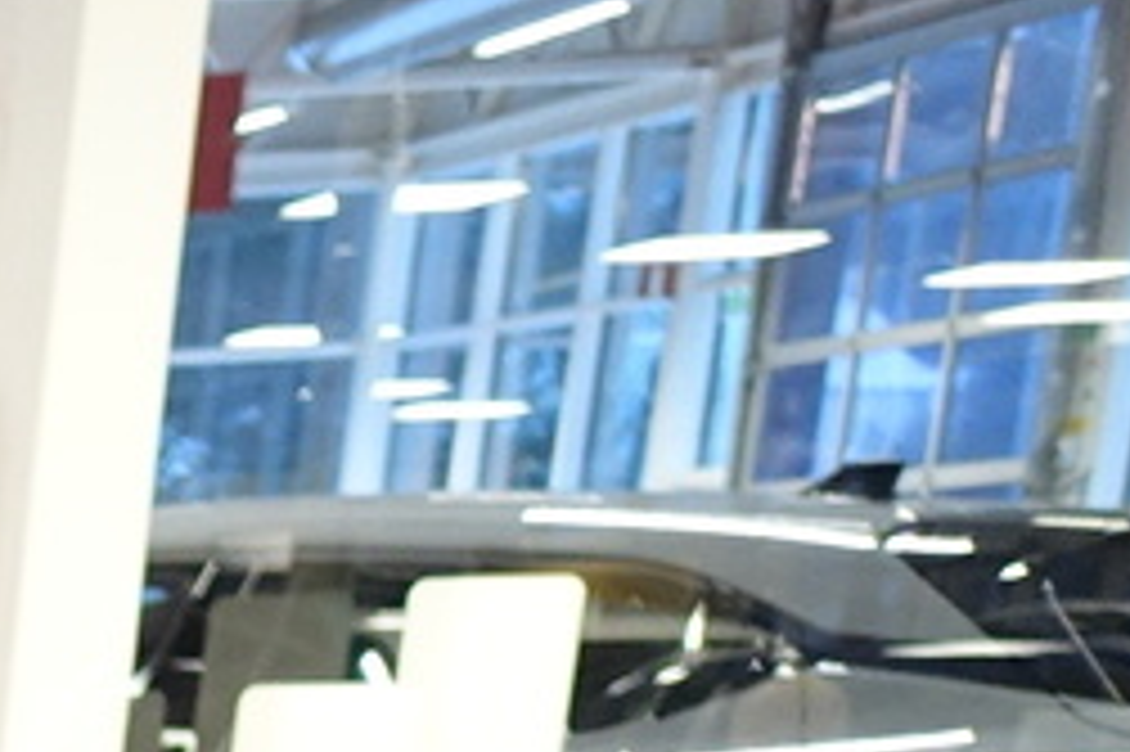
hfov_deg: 9.6
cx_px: -2485
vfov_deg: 7.6
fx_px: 4862
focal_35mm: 155
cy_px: 2328
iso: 320
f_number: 1.8
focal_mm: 8.8
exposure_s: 1/30
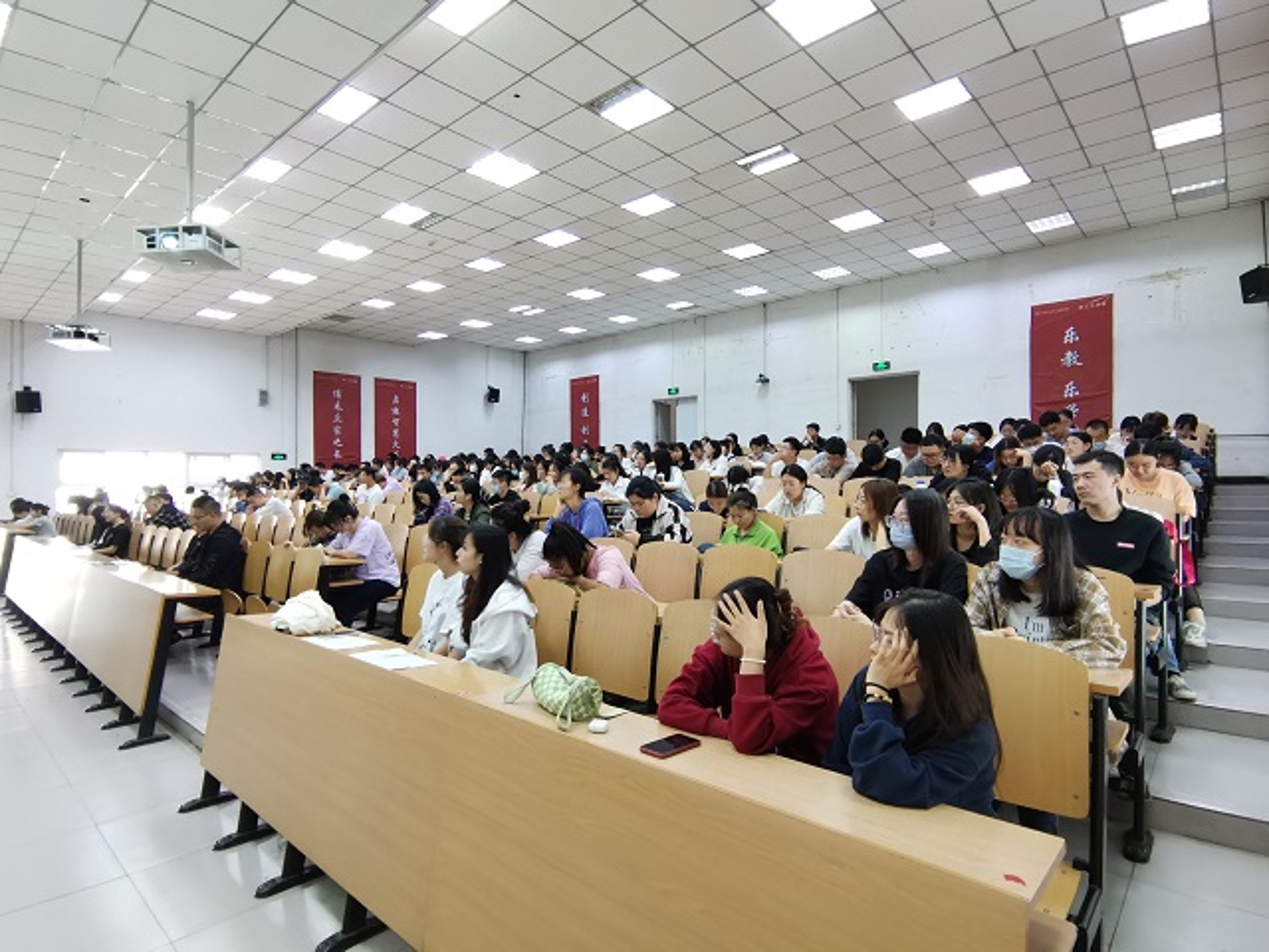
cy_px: 476
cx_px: 634
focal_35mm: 18
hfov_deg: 87.8
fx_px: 660
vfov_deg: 71.6
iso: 320
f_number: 2.2
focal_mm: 2.26
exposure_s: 1/25
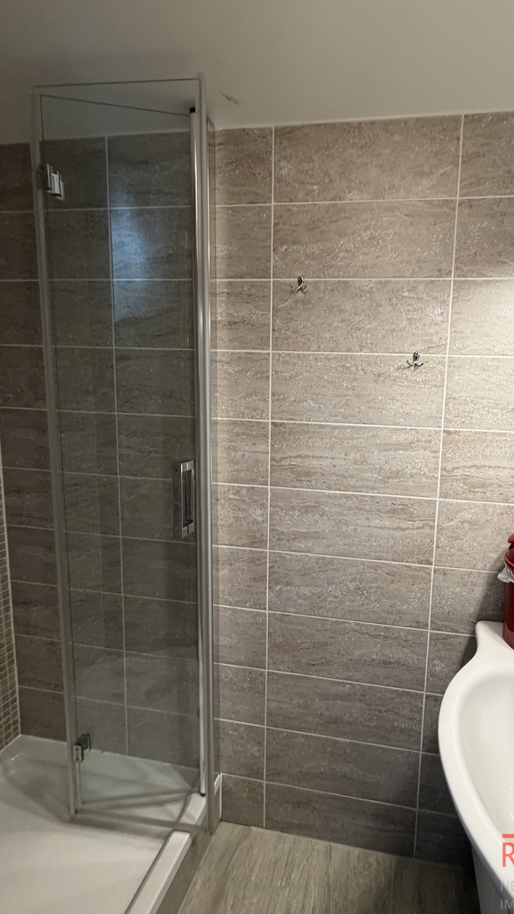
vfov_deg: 99.4
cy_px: 450
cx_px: 353
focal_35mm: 16
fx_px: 388
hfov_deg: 64.8
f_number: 2.2
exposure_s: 1/50
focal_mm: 2.22
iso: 250
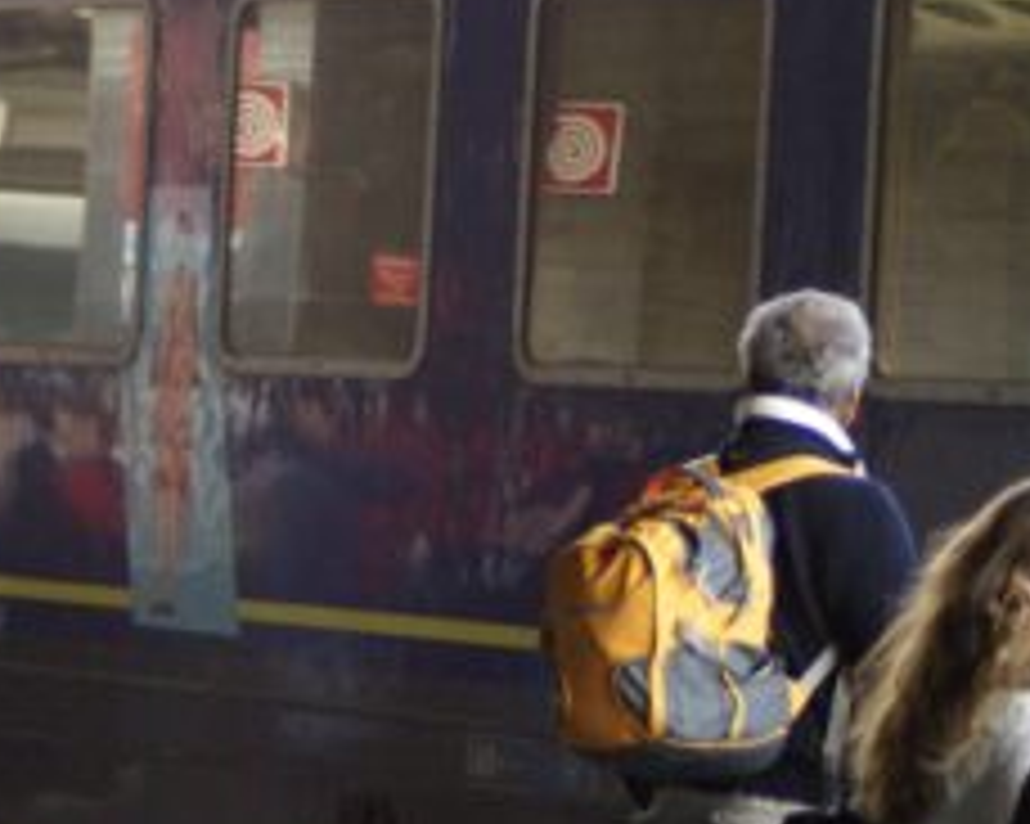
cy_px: 491
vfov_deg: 5.6
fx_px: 8448
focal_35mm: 277
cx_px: 54
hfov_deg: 7.0
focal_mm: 75
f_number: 4
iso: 400
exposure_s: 1/80
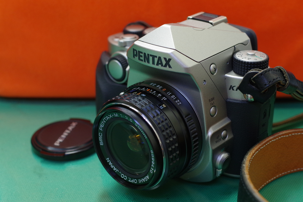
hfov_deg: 37.9
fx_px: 442
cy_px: 101
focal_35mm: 52
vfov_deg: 25.8
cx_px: 152
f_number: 5.6
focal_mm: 35
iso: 800
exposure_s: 1/15
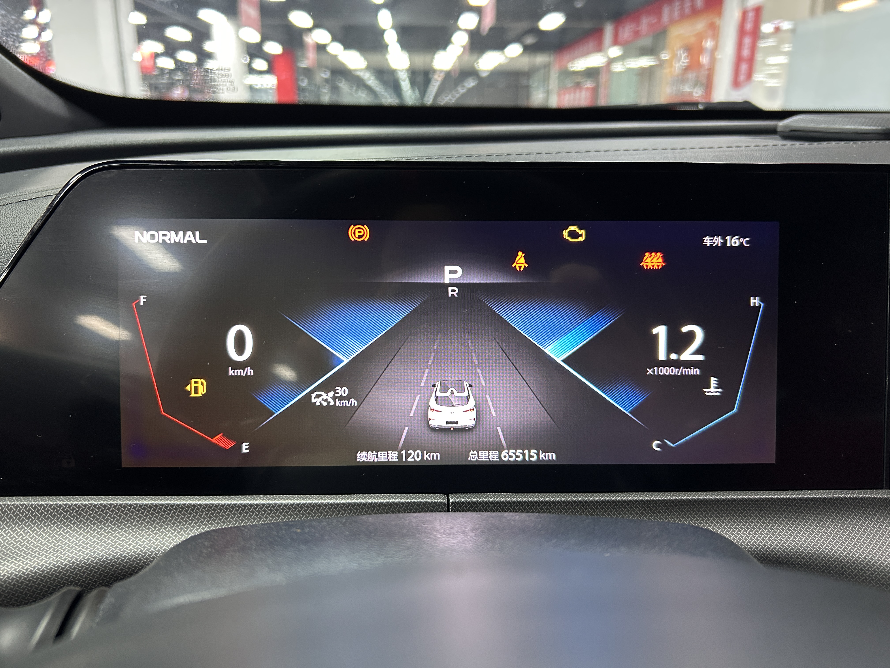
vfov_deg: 53.1
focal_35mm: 26
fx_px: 668
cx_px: 445
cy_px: 334
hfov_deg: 67.3
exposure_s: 1/60
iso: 320
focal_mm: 5.7
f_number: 1.5
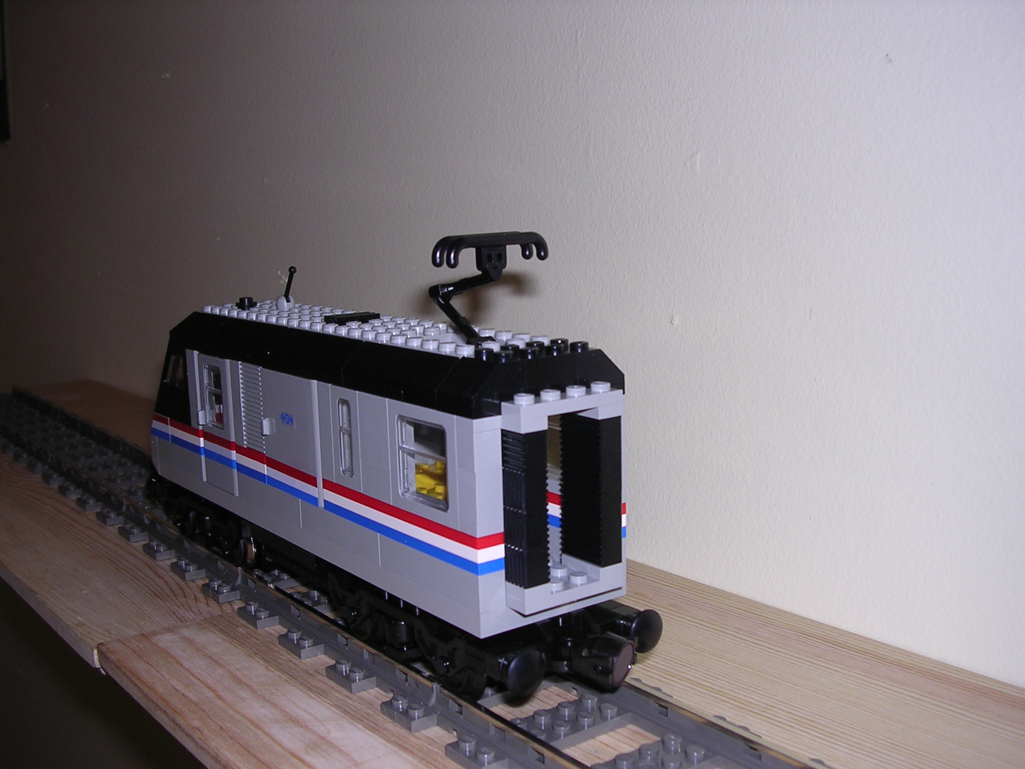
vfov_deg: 37.7
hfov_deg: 49.0
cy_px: 384
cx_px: 512
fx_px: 1125
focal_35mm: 38
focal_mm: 5.8
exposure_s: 1/60.1
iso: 100
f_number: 2.8
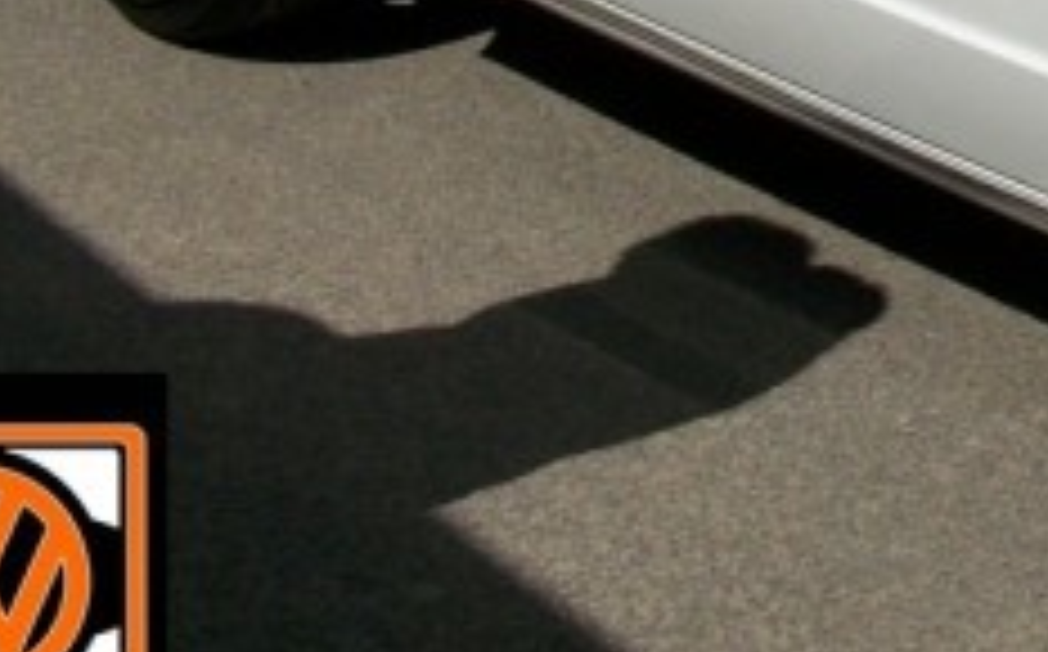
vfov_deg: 10.1
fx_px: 3537
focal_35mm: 124
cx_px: 1579
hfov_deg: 15.5
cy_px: -400
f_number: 5.5
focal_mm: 5.7
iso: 80
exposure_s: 1/734
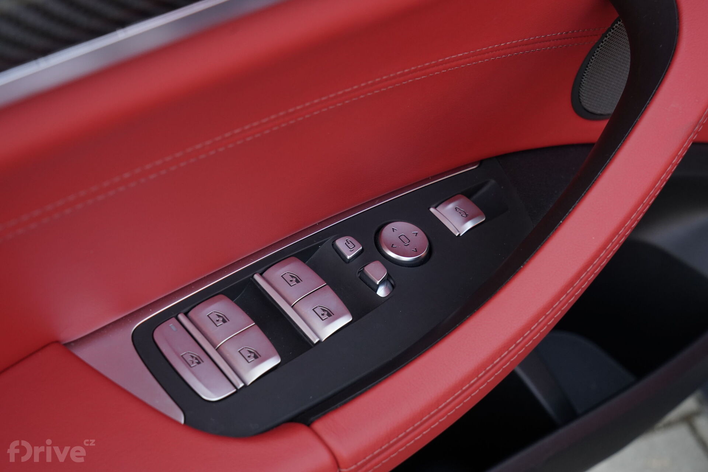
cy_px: 236
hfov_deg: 38.2
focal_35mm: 52
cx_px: 354
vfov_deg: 26.0
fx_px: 1023
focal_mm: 52
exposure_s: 1/200
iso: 2000
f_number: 8
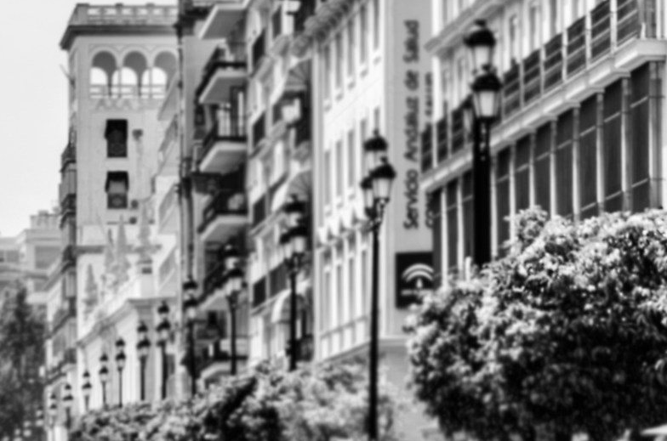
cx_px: 184
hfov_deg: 8.2
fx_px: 4668
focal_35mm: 253
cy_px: 509
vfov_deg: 5.4
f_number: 3.2
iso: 100
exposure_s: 1/800
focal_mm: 55
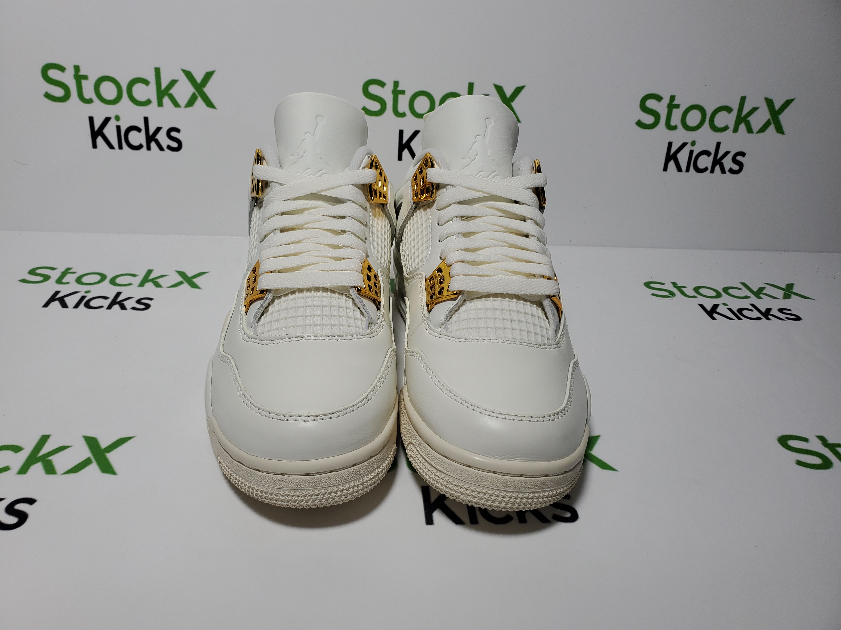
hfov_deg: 67.3
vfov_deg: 53.1
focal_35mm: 26
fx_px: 632
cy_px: 315
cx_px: 420
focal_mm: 4.3
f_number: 2.4
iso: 50
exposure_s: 1/423
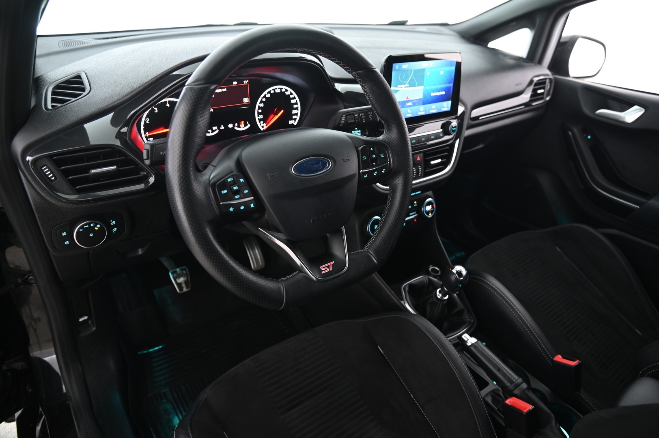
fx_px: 439
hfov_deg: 73.8
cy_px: 219
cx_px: 330
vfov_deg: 53.1
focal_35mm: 24
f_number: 4
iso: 2000
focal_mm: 24
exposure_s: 1/13
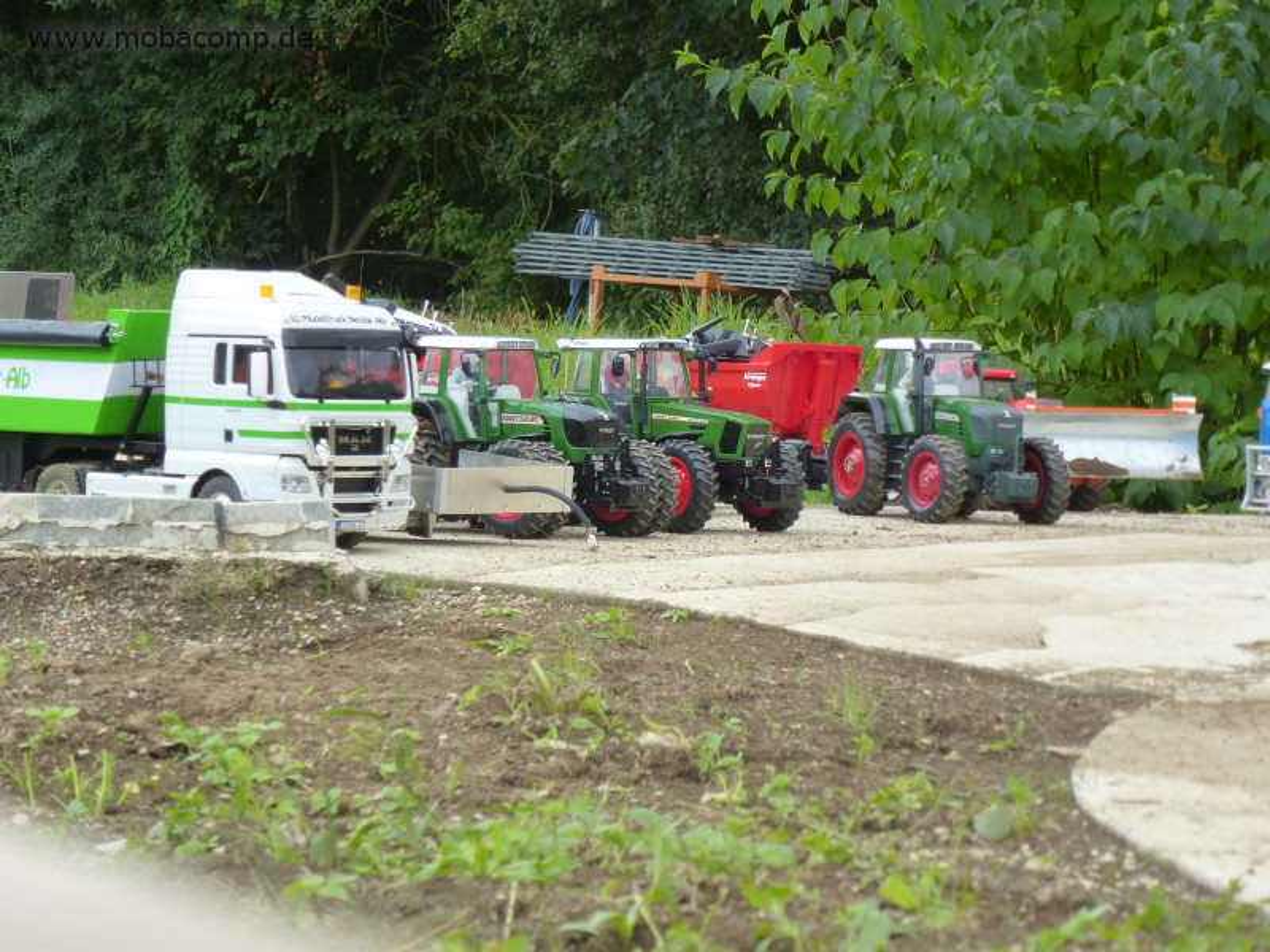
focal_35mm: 168
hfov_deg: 11.8
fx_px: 6164
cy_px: 476
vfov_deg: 8.8
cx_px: 635
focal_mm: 30.1
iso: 160
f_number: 5.4
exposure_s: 1/100
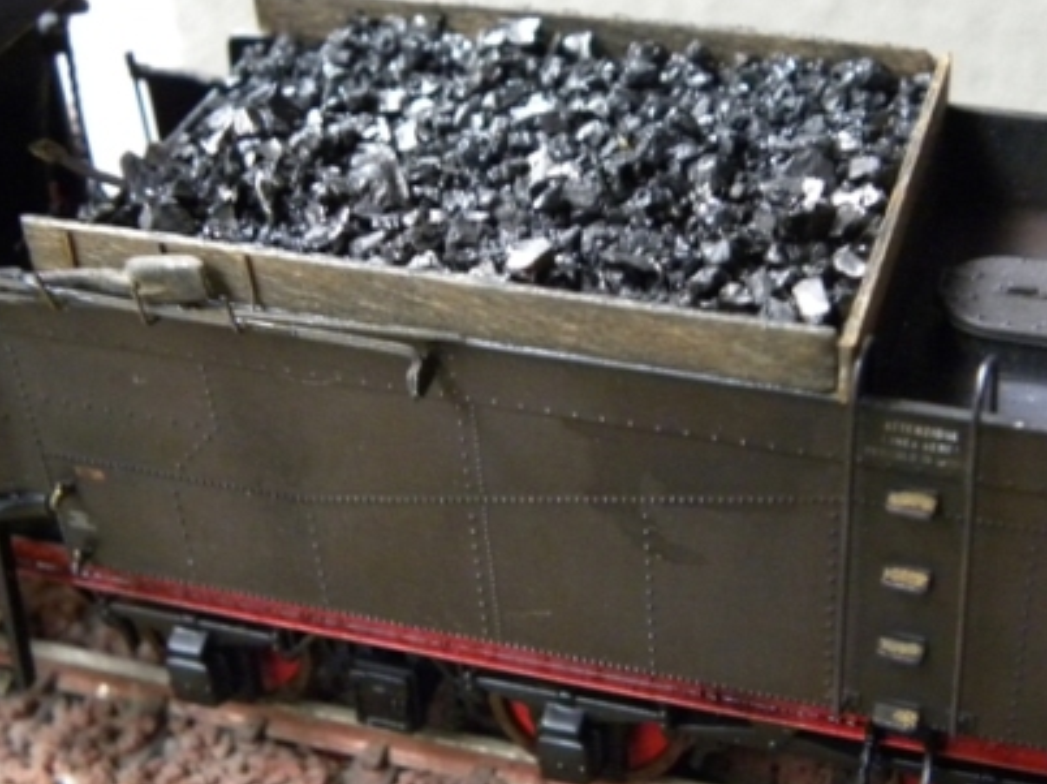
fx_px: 1904
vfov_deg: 23.2
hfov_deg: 30.7
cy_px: 452
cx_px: 604
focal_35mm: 63
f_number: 3.2
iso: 400
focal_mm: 6.6
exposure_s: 1/65
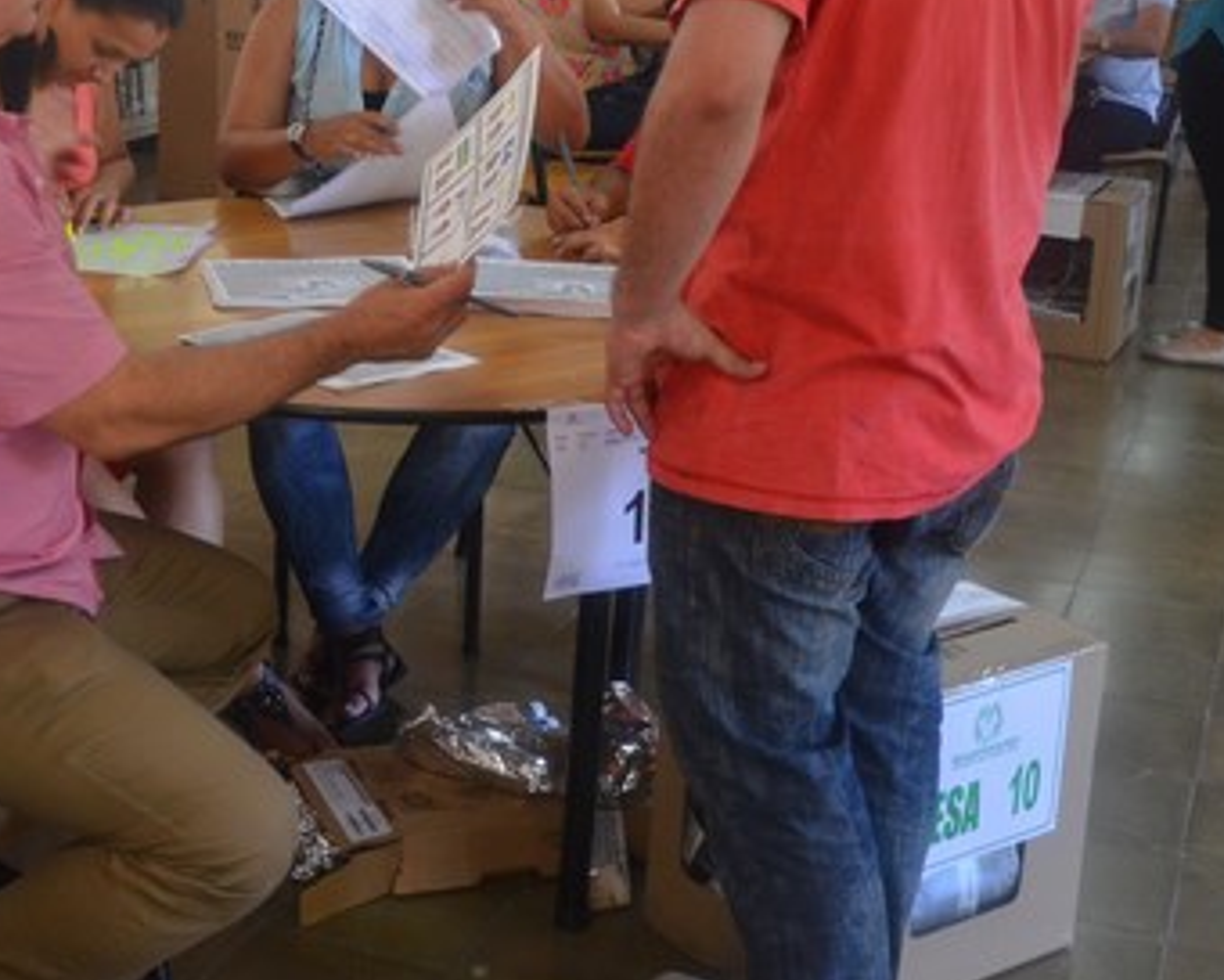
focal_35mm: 59
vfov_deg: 25.6
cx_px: 245
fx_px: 2135
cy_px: 263
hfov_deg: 31.2
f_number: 3.8
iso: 800
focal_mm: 21
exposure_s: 1/60
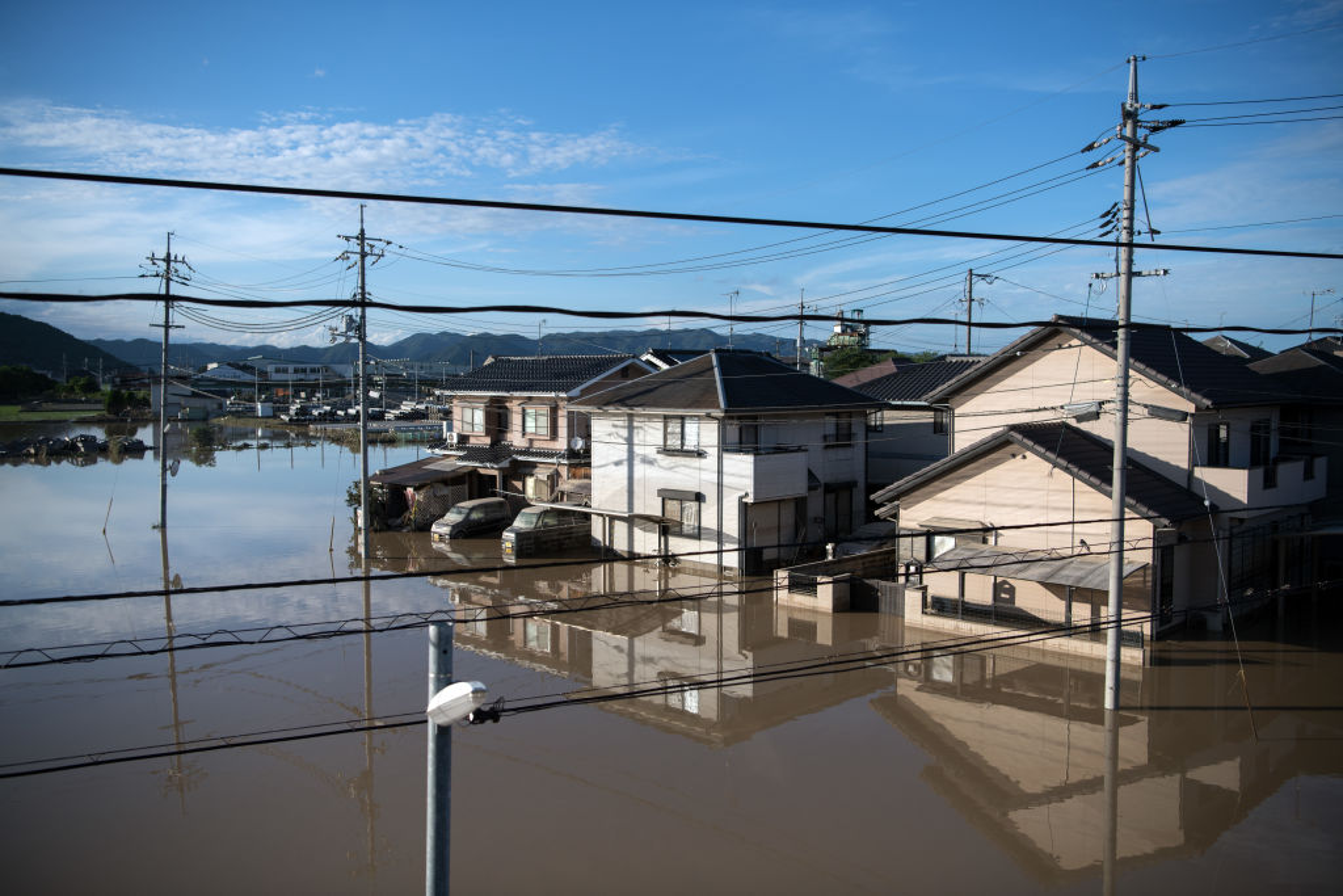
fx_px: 1194
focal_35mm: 32
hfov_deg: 58.7
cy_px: 448
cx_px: 672
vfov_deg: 41.1
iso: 200
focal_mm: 32
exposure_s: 1/5000
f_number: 3.5
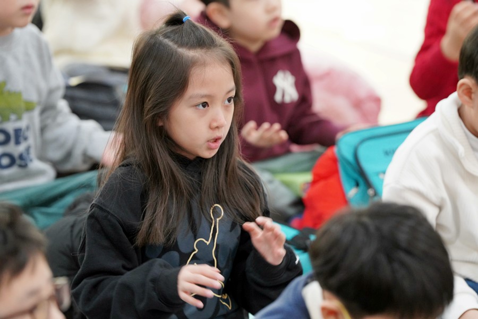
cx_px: 239
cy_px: 160
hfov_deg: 11.5
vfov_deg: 7.7
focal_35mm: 178
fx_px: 2363
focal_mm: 178
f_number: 4
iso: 5000
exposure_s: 1/200
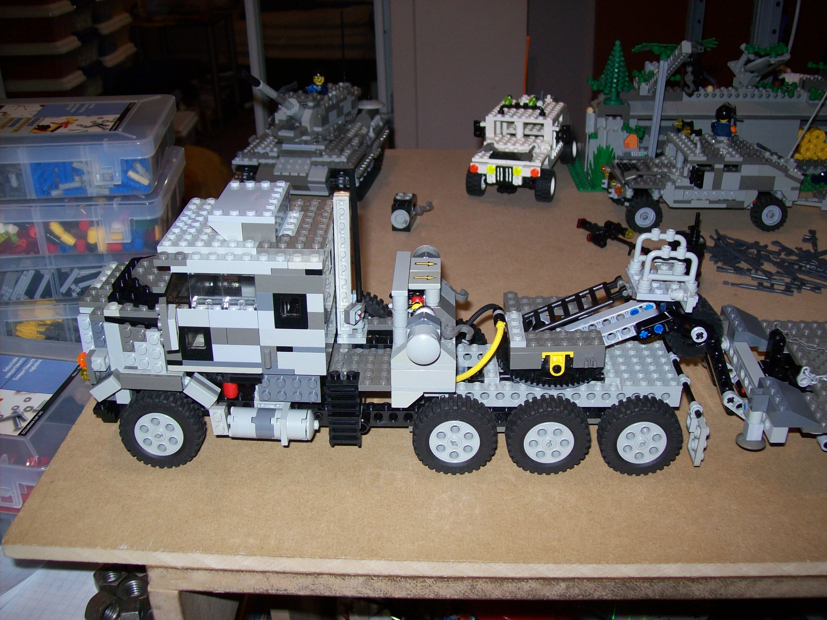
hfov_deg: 51.4
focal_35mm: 36
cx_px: 414
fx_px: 860
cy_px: 310
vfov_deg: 39.6
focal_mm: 6
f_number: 2.7
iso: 80
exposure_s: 1/64
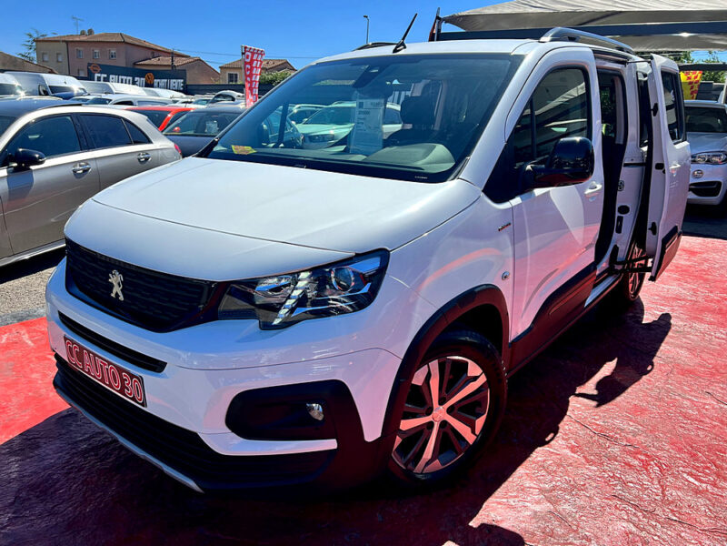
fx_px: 546
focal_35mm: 26
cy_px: 273
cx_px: 364
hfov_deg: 67.3
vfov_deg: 53.1
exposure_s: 1/4274
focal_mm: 5.7
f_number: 1.5
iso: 50
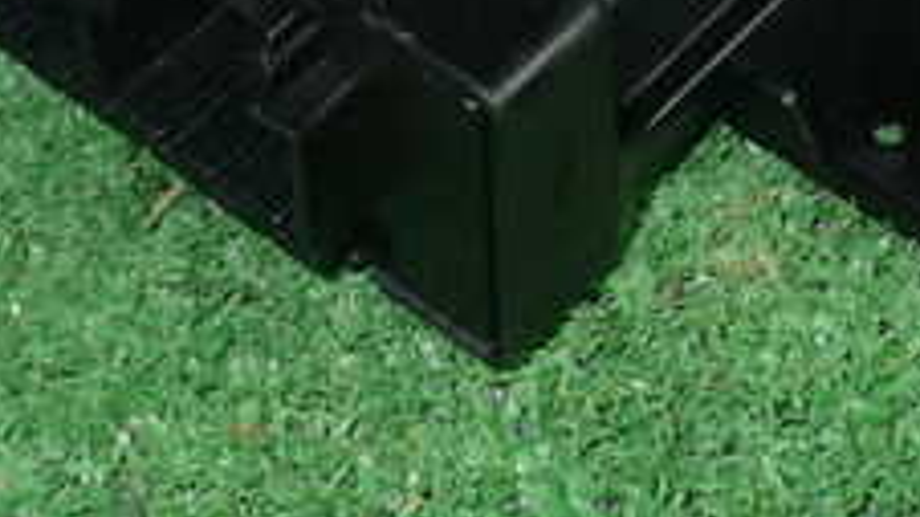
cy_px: -159
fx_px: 3097
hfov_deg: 16.9
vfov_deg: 9.4
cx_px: 407
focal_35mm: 127
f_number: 9
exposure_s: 1/40
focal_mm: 7.84
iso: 400
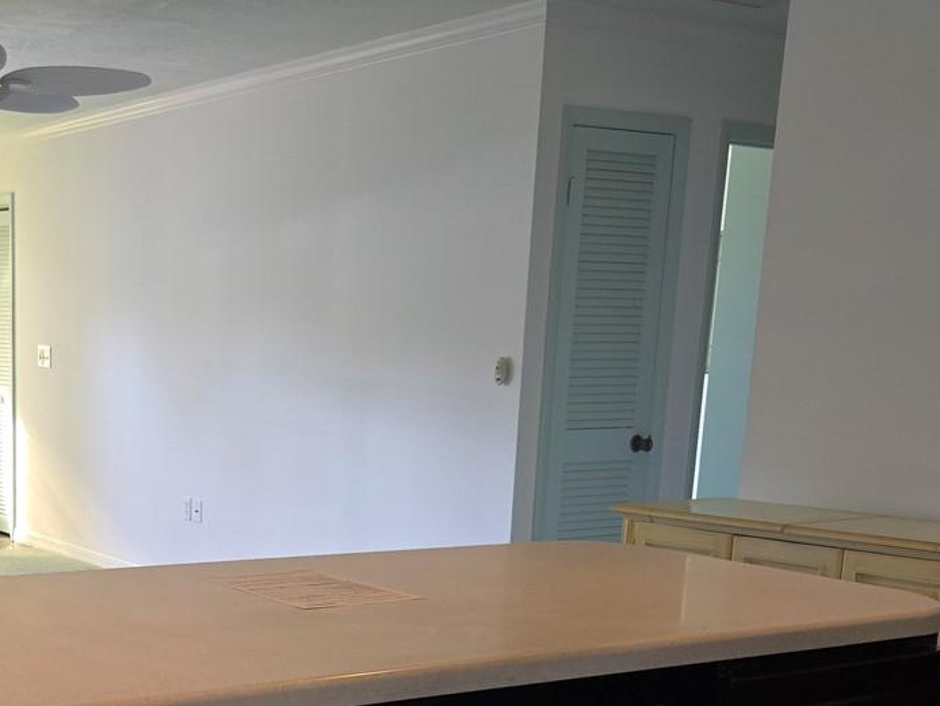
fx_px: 1440
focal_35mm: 53
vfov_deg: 26.7
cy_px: 615
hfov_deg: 34.8
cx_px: 157
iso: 64
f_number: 1.8
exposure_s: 1/60
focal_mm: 5.4
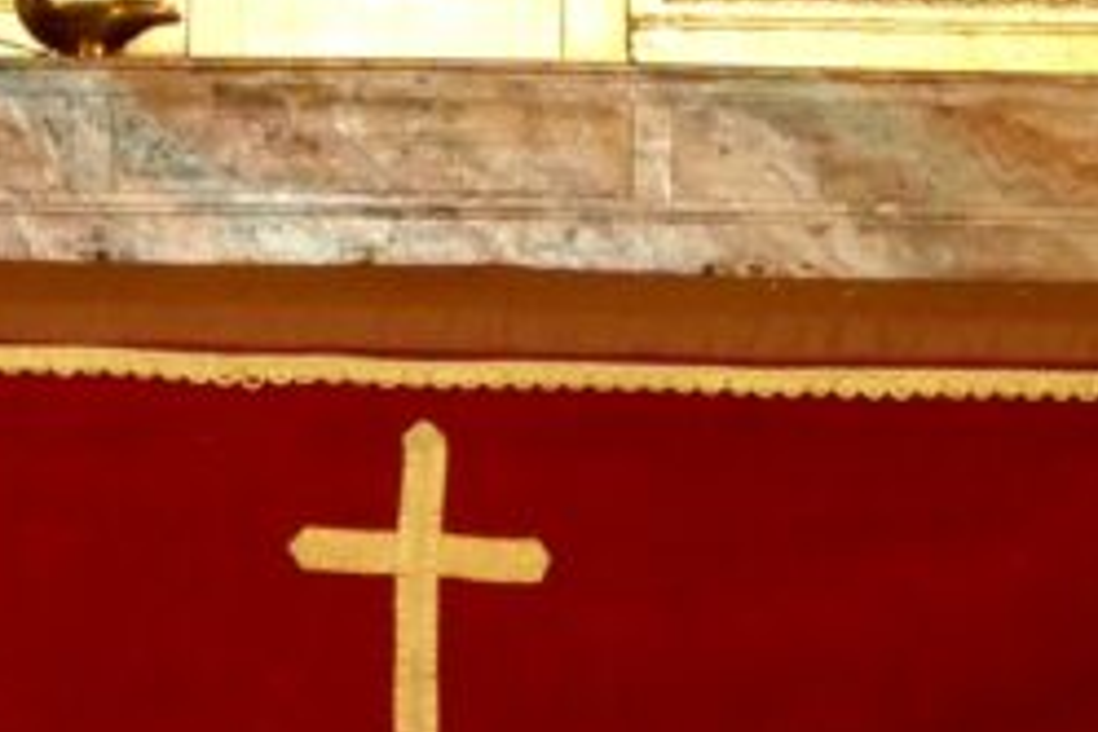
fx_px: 6008
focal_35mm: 197
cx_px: 295
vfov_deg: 6.7
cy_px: -763
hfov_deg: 10.4
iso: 500
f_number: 3.8
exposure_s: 1/60
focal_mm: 8.2
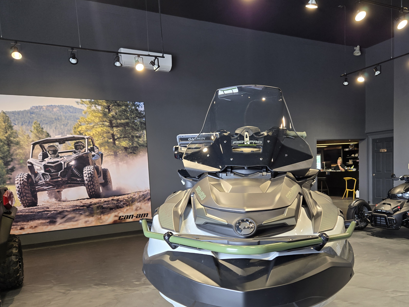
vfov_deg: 47.8
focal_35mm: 29
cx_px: 226
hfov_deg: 61.5
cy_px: 191
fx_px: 343
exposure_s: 1/120
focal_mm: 5.4
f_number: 1.8
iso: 80
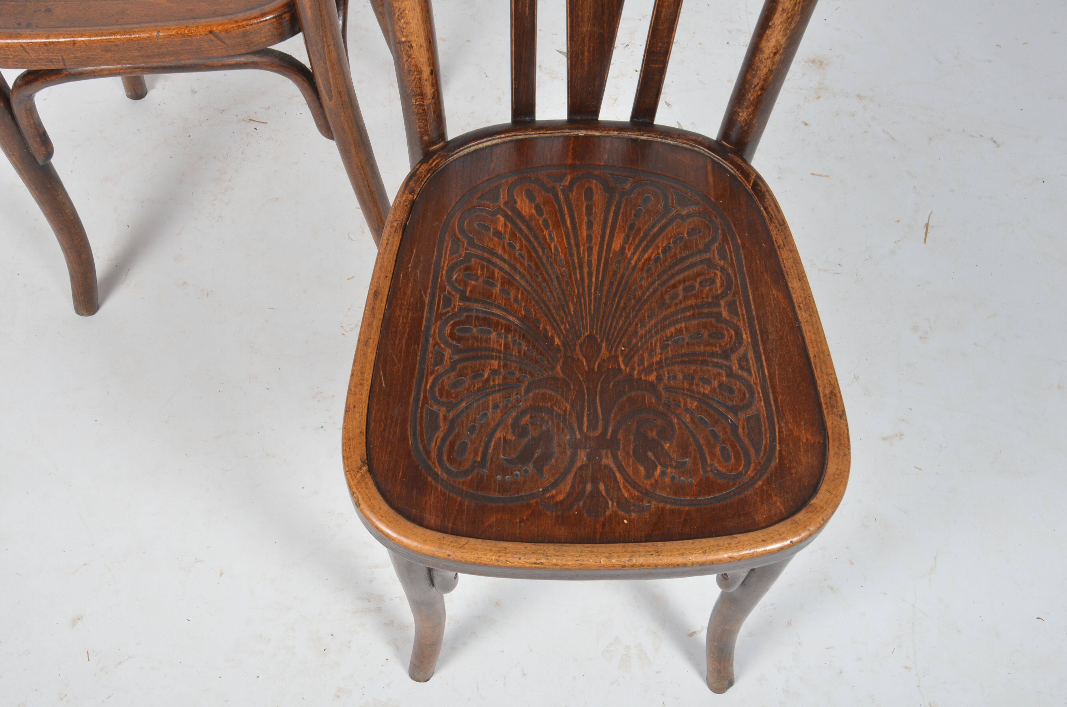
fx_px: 1065
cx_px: 534
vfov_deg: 36.7
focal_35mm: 36
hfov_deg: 53.2
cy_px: 354
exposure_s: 1/125
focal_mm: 24
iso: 100
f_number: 11
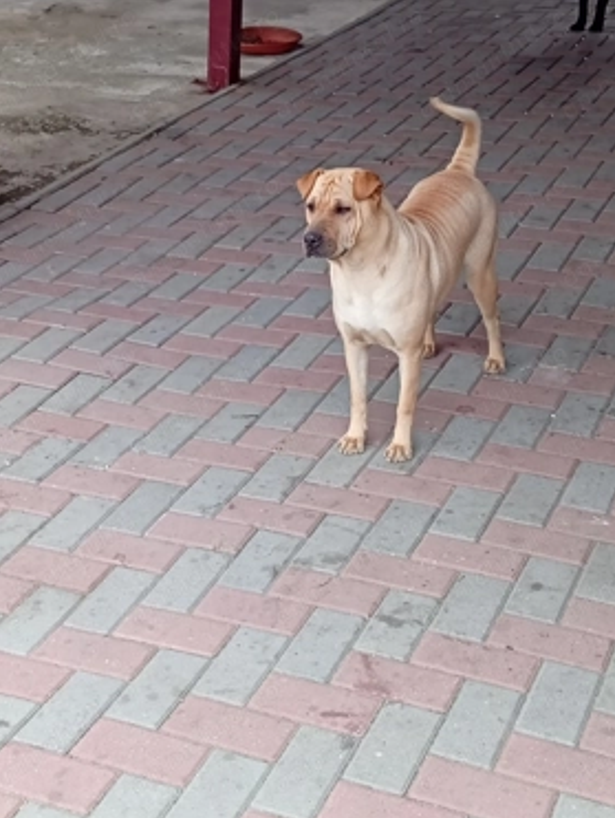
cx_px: 293
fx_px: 1372
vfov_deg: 33.2
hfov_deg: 25.3
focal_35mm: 58
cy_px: 437
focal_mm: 3.84
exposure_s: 1/100
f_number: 1.8
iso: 50
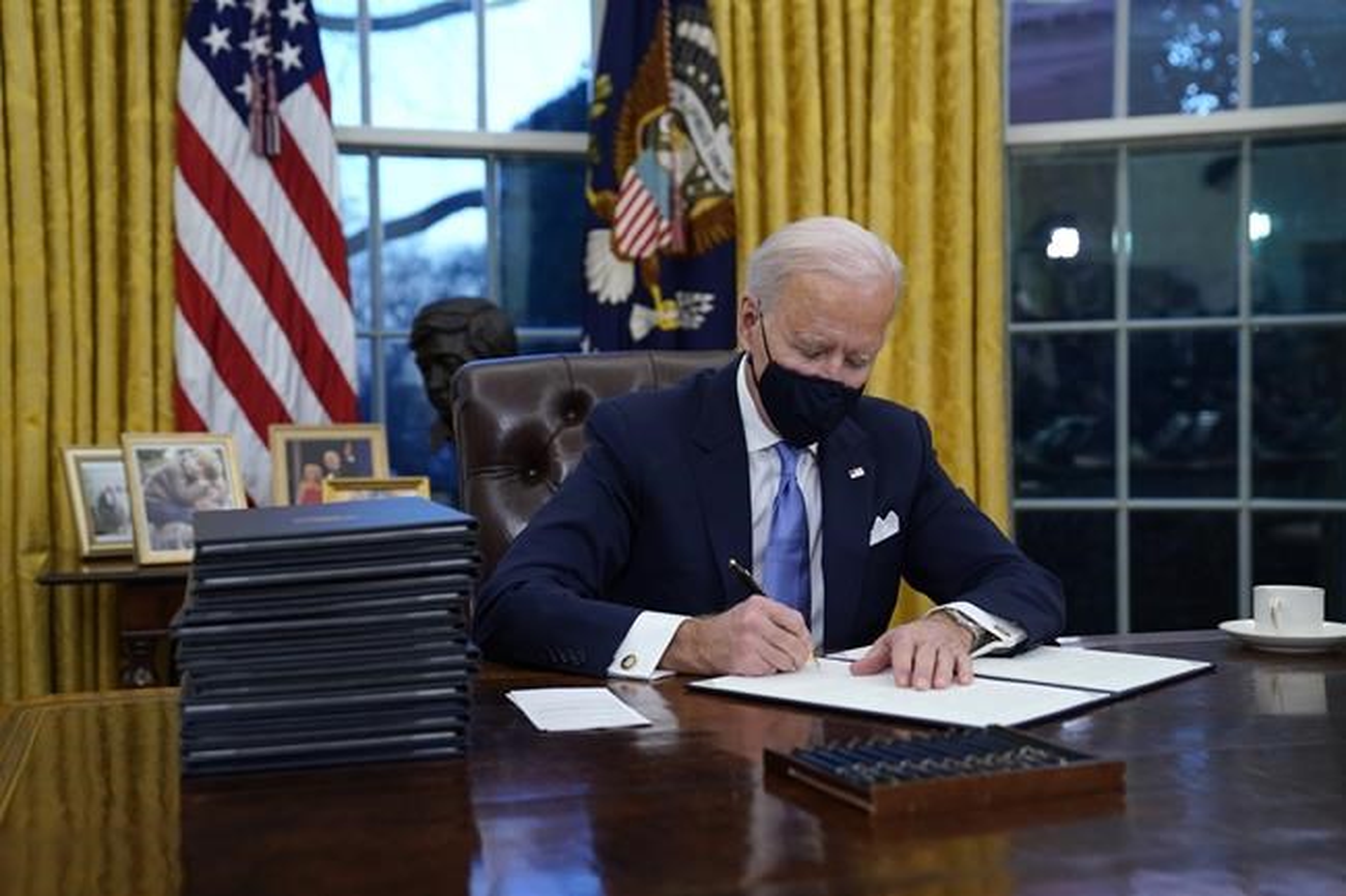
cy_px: 448
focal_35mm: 45
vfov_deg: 29.8
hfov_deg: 43.6
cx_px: 673
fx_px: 1682
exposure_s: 1/500
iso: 2000
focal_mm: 45
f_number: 3.2
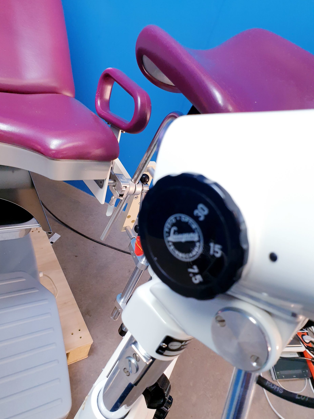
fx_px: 327
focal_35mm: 27
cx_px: 152
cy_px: 207
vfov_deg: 65.3
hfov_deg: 51.3
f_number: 2.4
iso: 160
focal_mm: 4.3
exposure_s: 1/50
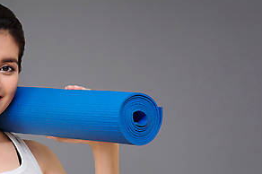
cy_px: 146
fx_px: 1287
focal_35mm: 177
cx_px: 57
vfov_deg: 7.7
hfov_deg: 11.6
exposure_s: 1/60
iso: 250
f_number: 6.3
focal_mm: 86
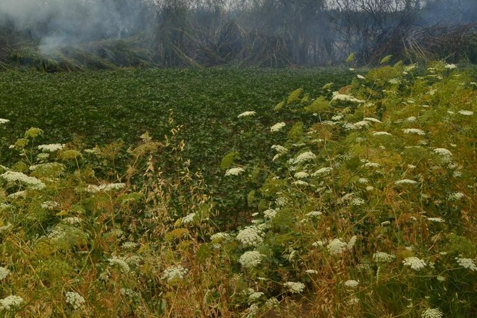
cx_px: 59
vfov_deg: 22.5
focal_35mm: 59
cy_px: 36
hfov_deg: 32.5
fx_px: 782
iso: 400
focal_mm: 22
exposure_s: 1/400
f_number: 11
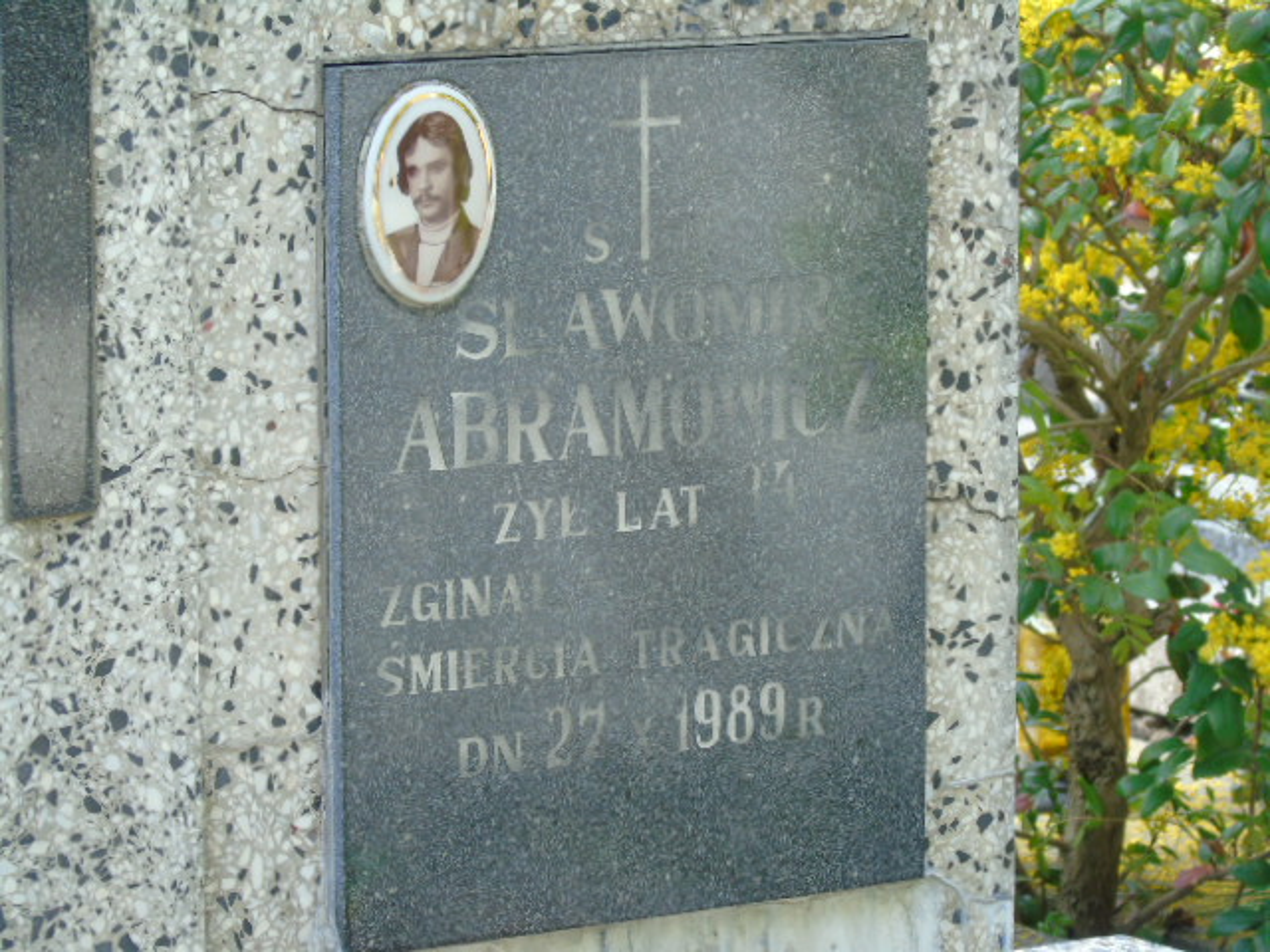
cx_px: 635
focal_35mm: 162
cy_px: 476
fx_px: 5943
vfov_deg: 9.2
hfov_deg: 12.2
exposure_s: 1/125
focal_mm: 29
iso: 200
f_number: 4.9
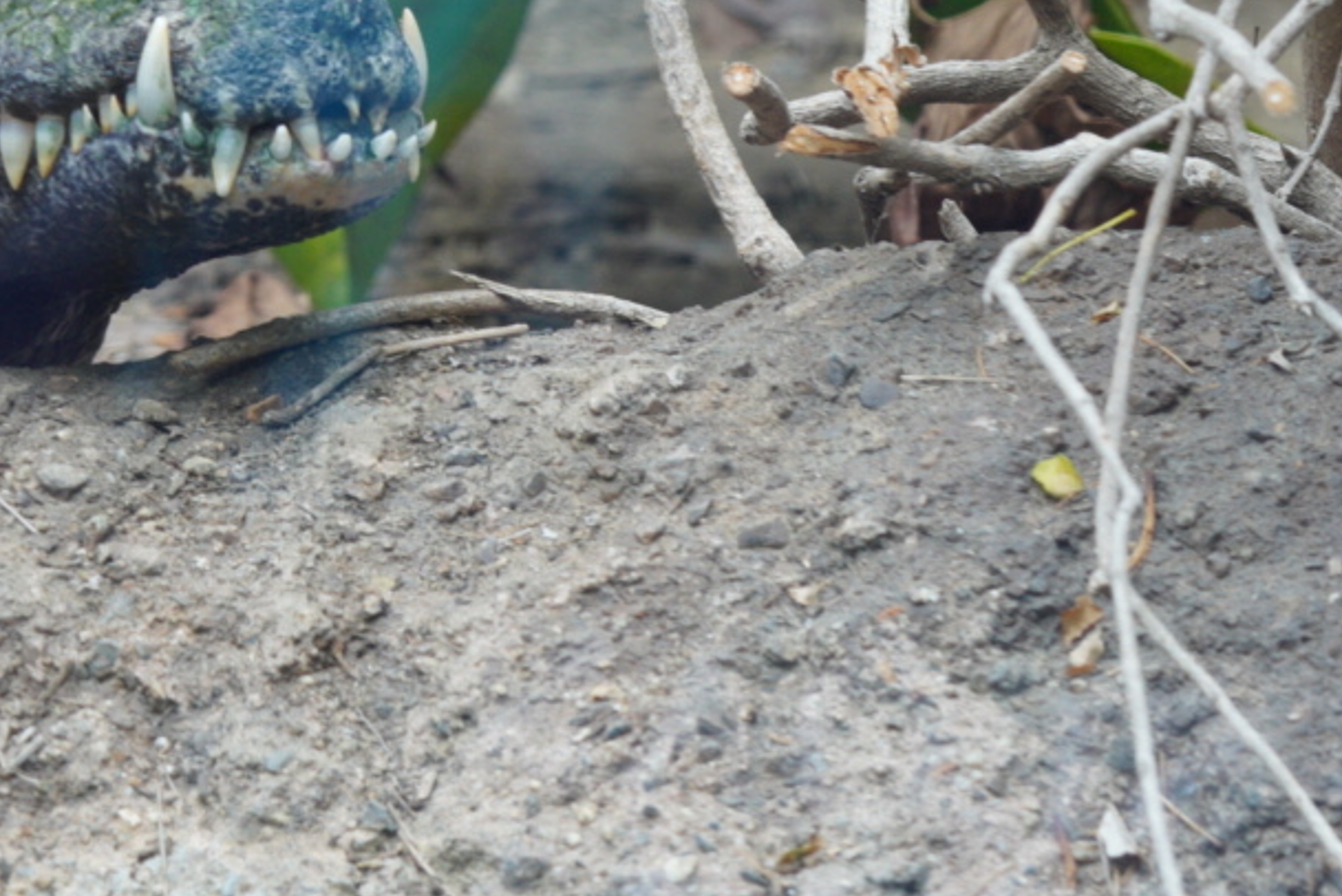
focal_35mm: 359
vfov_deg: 3.8
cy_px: 15
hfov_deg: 5.7
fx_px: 13388
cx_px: -305
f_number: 6.3
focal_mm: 90
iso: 320
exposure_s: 1/60
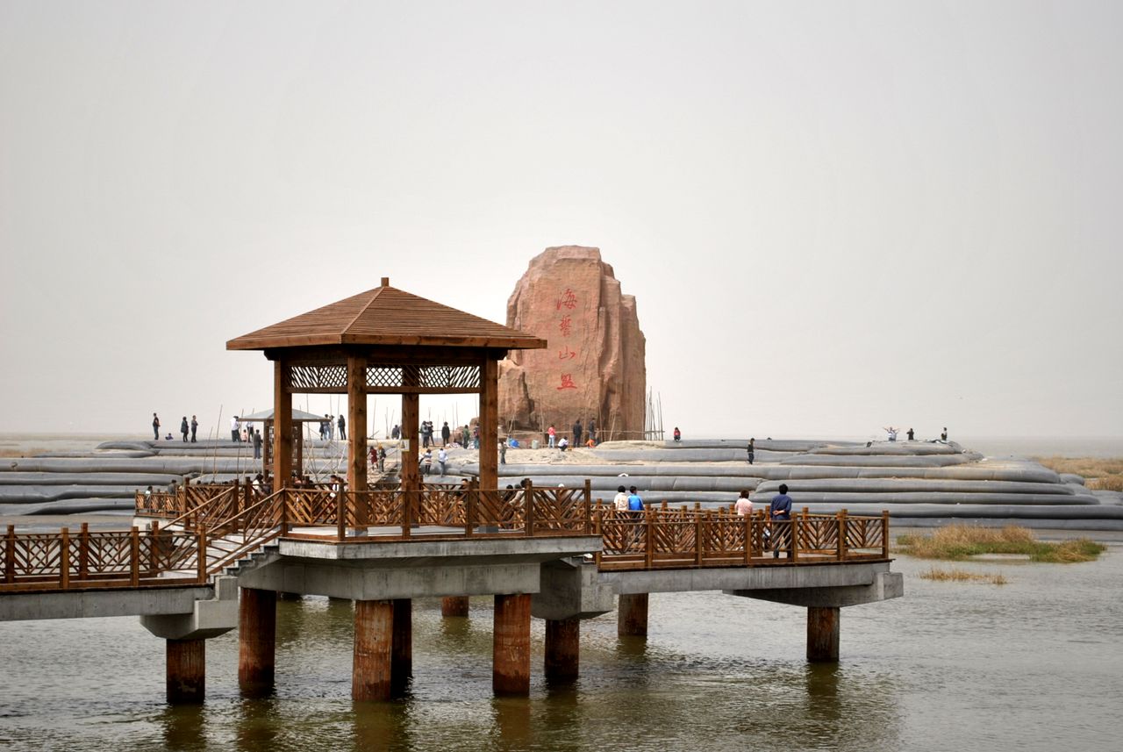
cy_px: 376
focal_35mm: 82
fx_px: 2577
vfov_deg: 16.6
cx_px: 562
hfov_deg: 24.6
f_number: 5.6
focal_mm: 55
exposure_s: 1/640
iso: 100
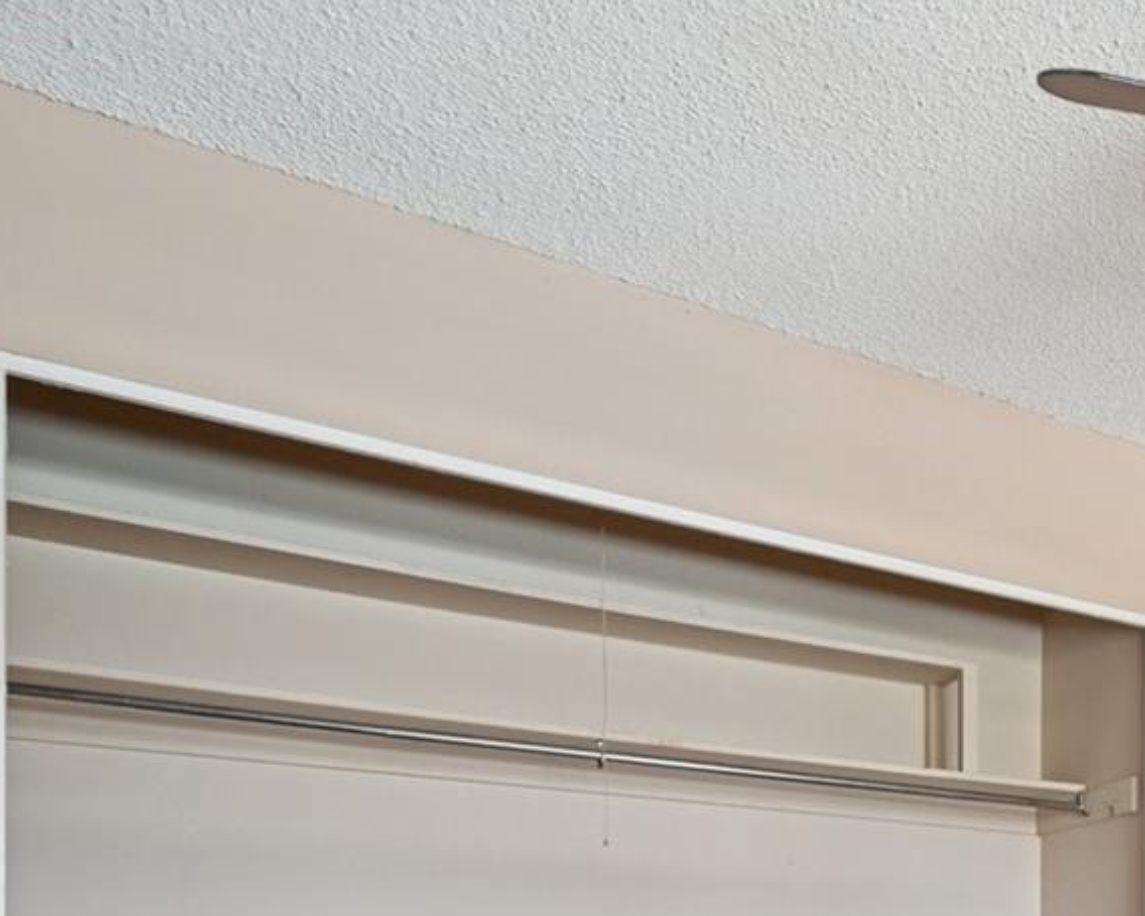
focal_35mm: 37
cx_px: 1522
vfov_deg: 34.9
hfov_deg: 33.8
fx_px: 1253
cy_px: 989
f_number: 11
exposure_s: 1/10
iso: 400
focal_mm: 14
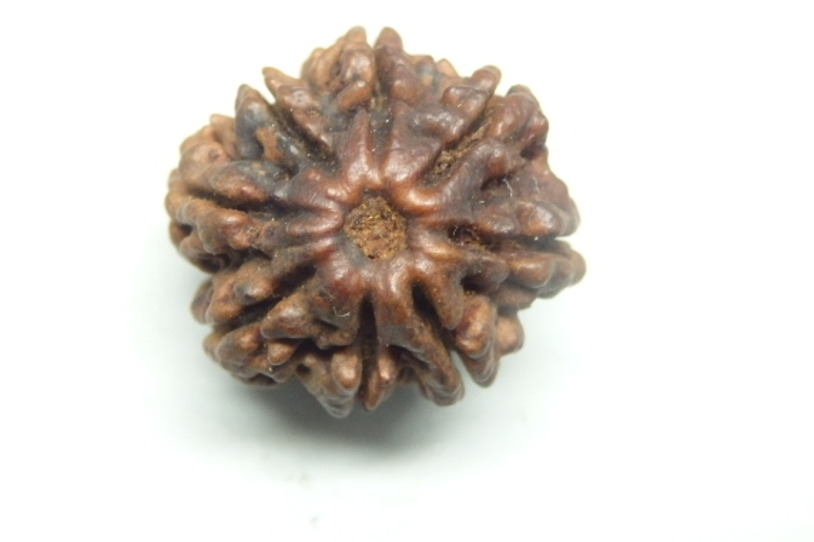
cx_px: 361
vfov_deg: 17.7
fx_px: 1740
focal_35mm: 77
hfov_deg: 26.3
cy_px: 213
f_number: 4.4
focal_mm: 11.9
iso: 800
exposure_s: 1/100
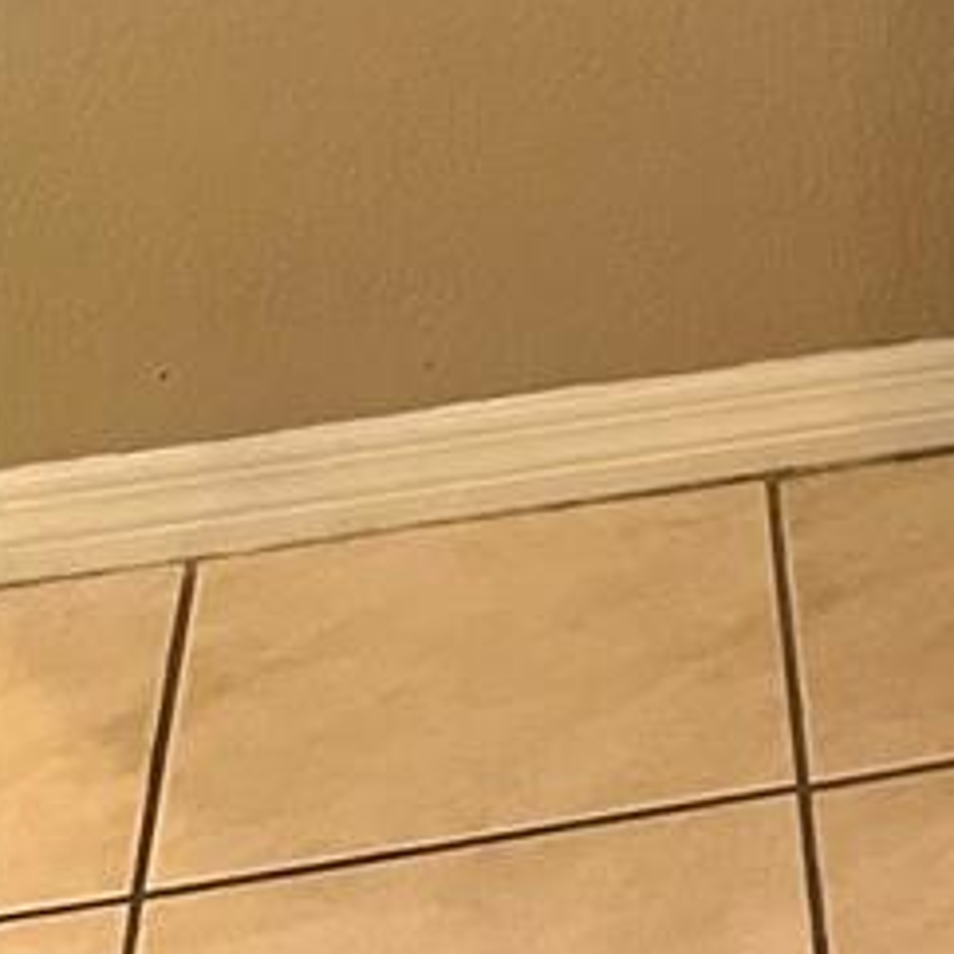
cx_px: 1750
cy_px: -899
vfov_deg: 13.3
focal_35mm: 114
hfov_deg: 13.6
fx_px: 3555
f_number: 1.6
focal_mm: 4.2
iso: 320
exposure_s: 1/60
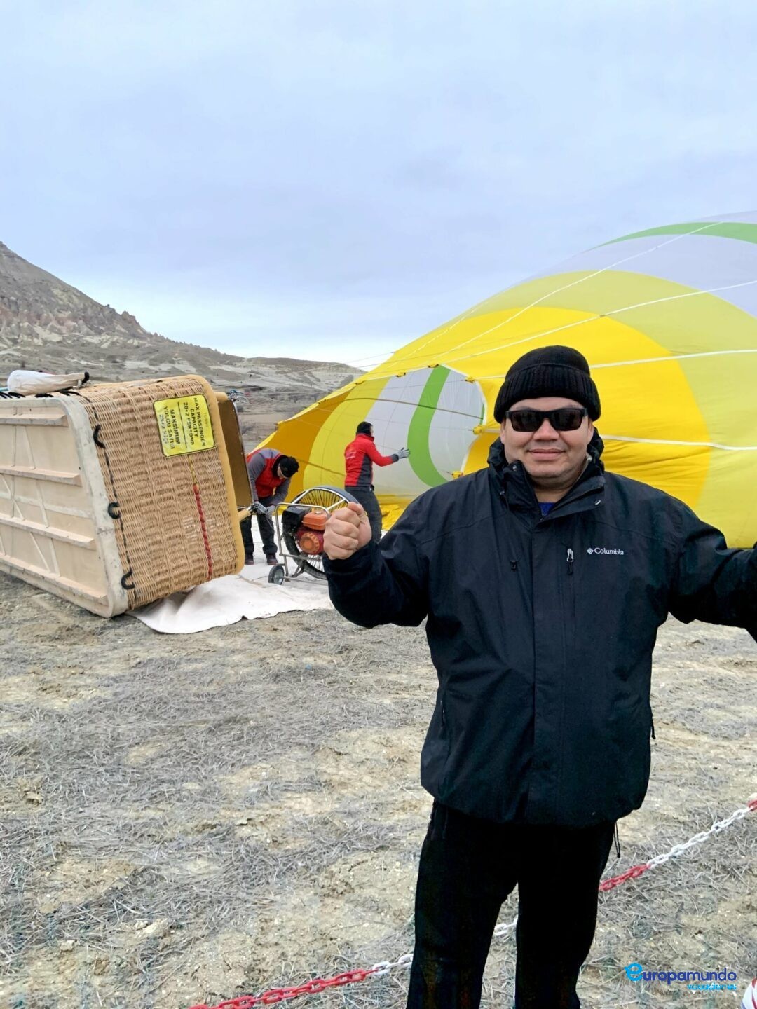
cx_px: 378
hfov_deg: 53.1
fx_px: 758
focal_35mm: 26
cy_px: 504
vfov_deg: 67.3
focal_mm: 4.25
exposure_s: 1/60
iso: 250
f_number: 1.8
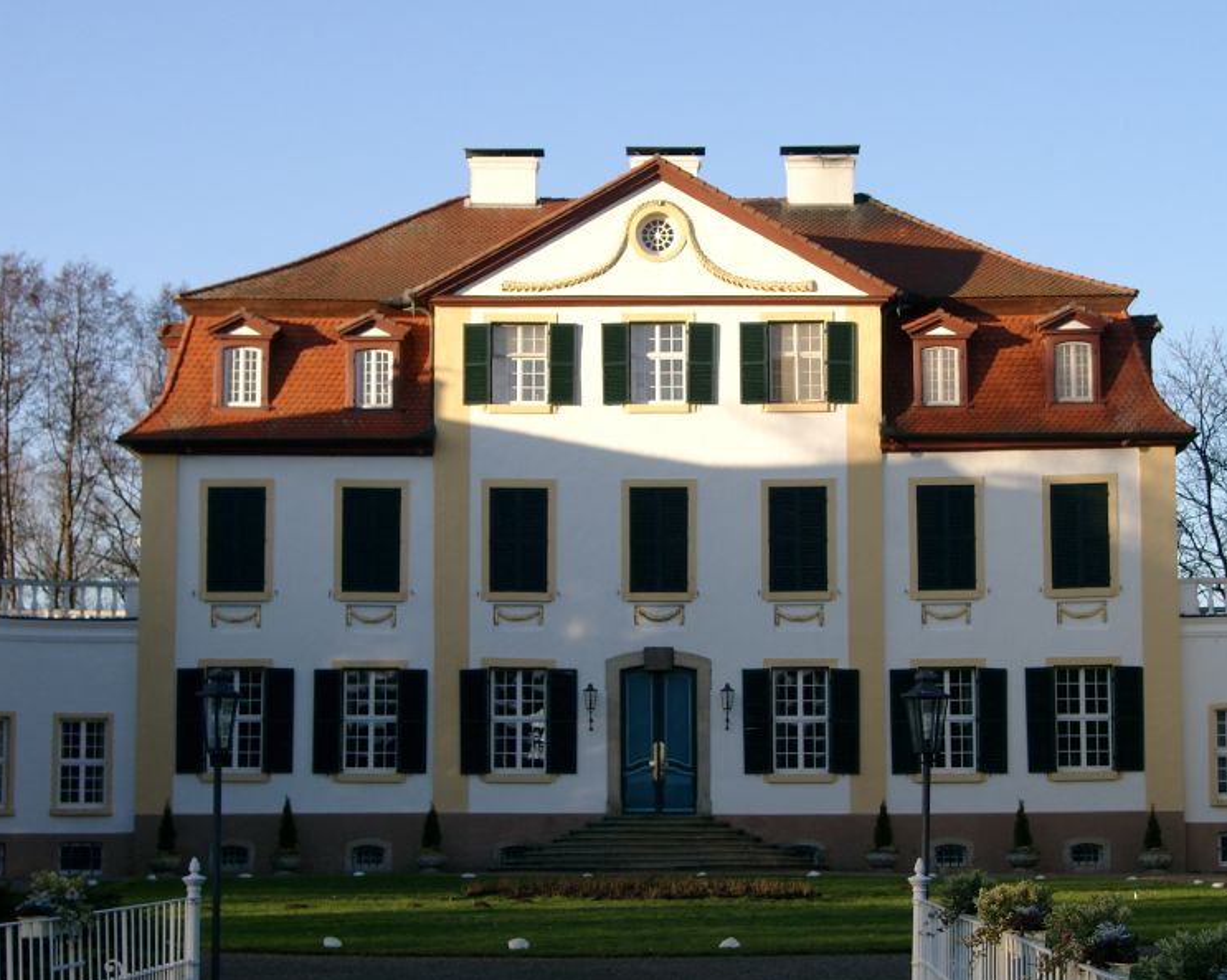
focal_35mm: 82
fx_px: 2977
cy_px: 493
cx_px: 657
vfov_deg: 18.7
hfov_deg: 23.3
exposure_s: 1/480
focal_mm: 16.05
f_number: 2.8
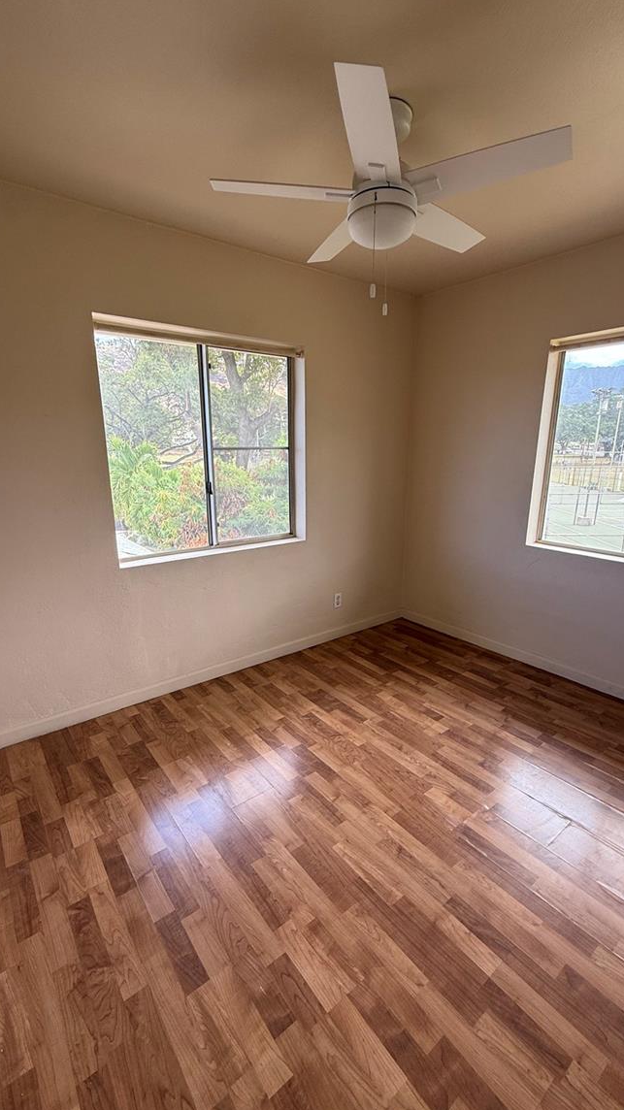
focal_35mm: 16
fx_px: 471
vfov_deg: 99.4
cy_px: 571
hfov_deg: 67.0
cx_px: 318
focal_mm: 2.22
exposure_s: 1/103
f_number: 2.2
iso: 50
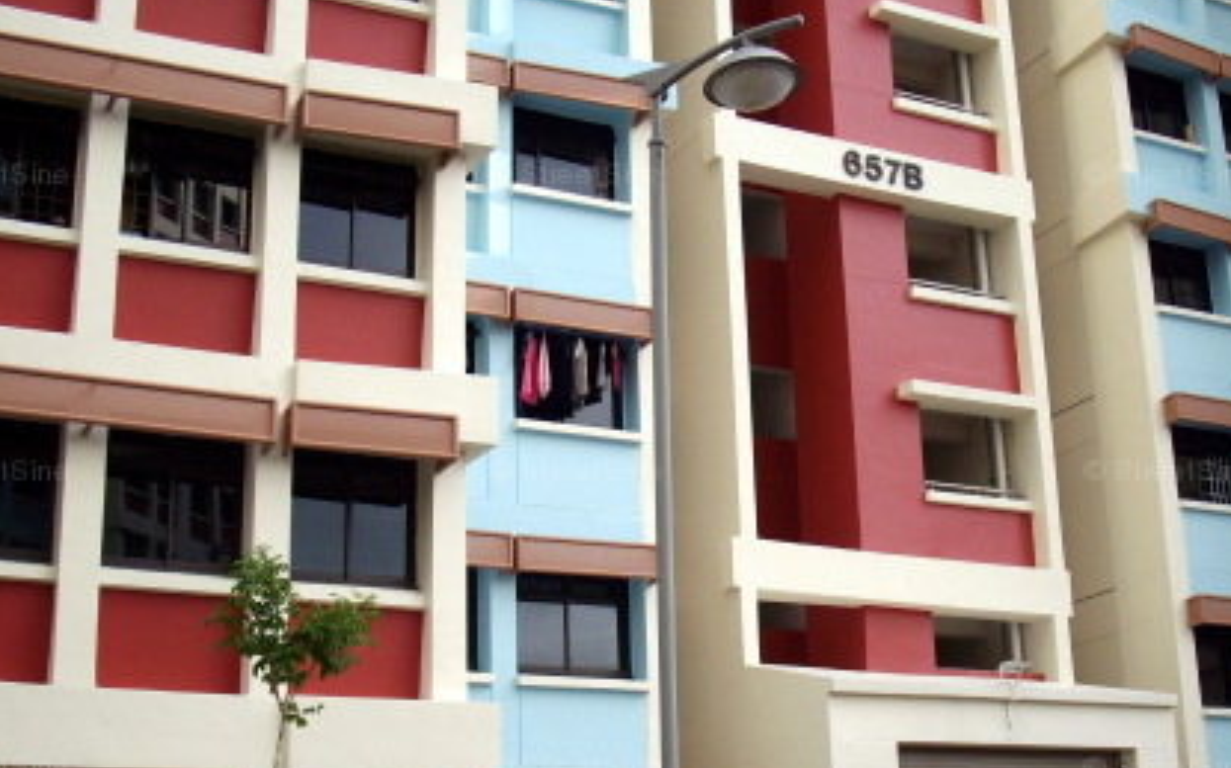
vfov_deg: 24.8
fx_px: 1744
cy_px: 474
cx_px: 712
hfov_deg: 38.8
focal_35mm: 52
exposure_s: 1/400
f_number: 2.8
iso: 80
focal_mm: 6.2
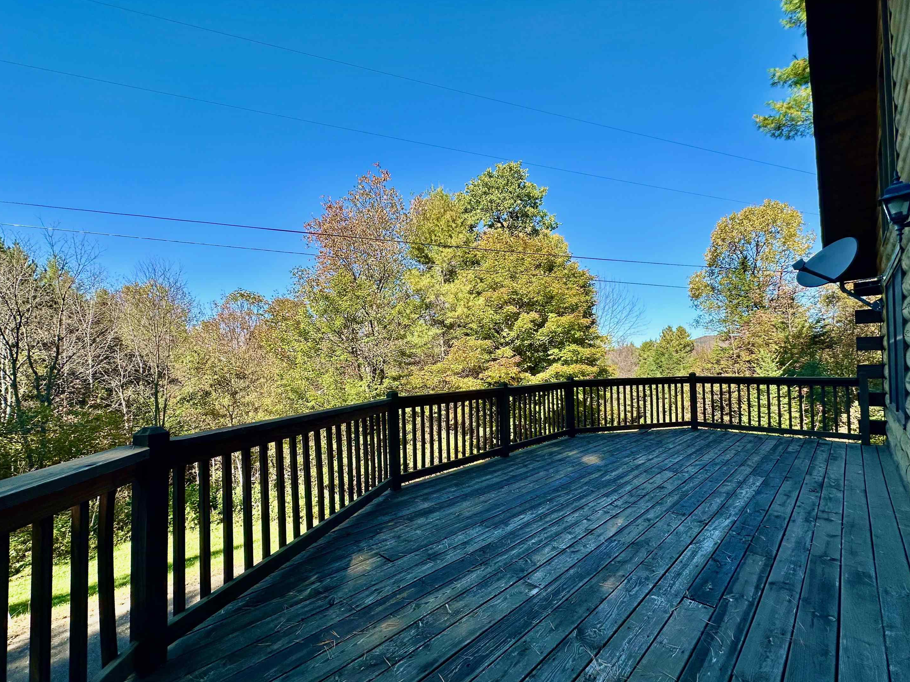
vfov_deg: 81.7
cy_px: 359
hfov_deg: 98.2
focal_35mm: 15
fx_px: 394
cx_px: 460
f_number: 2.2
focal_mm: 2.22
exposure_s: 1/686
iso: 40
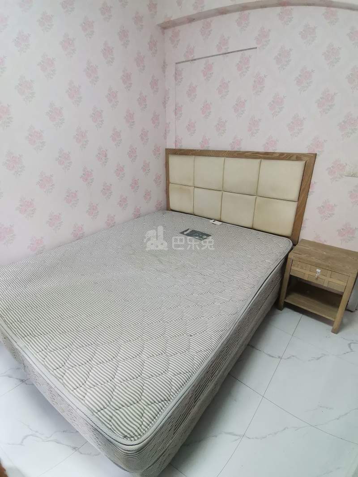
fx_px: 234
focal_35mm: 17
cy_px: 238
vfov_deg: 91.0
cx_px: 179
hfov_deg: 74.7
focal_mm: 1.78
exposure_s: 1/33.3
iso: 125
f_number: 2.4
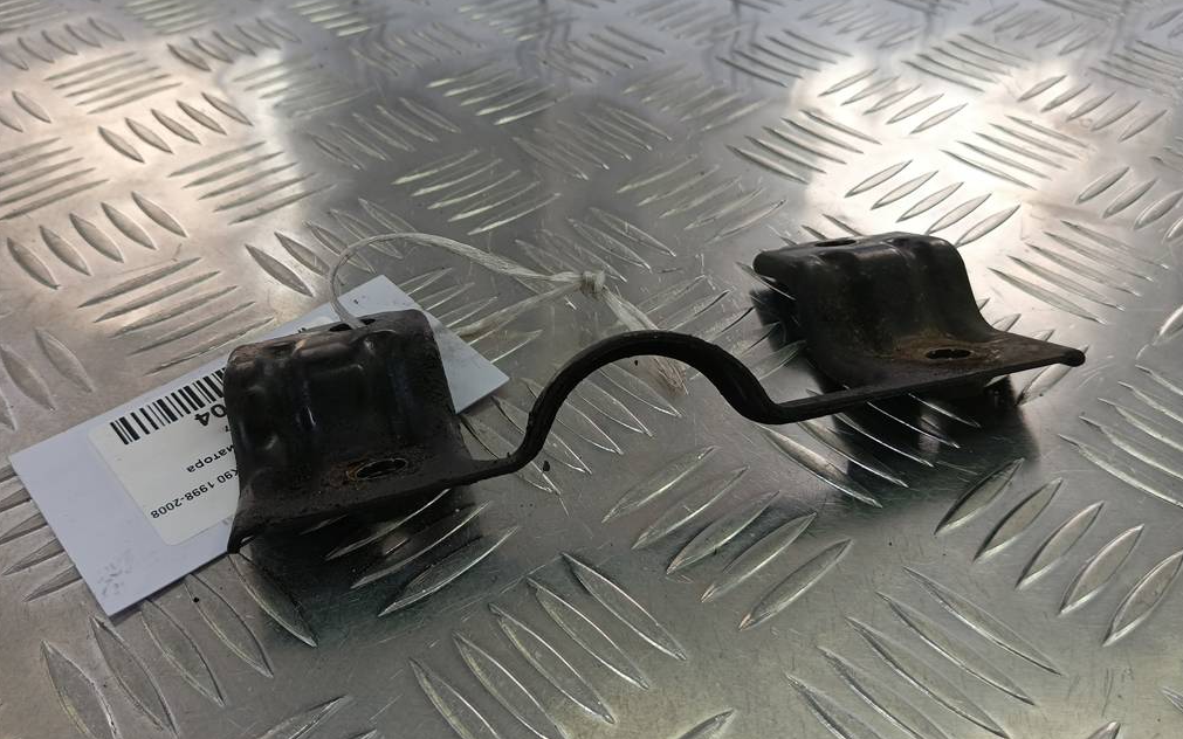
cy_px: 378
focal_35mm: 29
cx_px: 592
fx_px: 935
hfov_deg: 64.6
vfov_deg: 43.2
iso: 76
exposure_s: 1/100
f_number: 1.6
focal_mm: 4.11
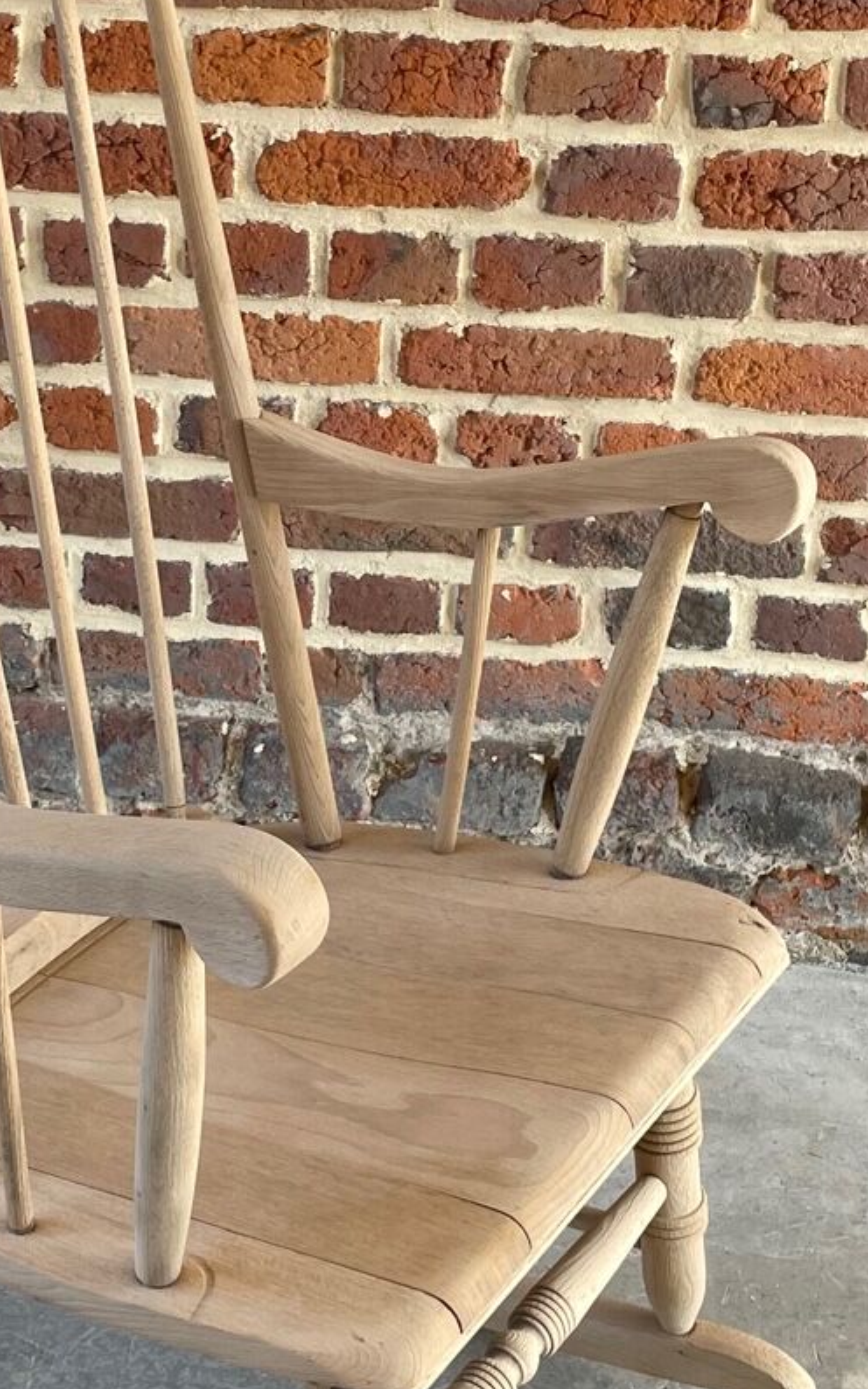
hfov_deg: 18.4
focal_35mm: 70
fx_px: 2650
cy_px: 696
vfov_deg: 29.4
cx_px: 184
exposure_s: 1/123
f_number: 1.6
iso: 32
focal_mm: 4.2
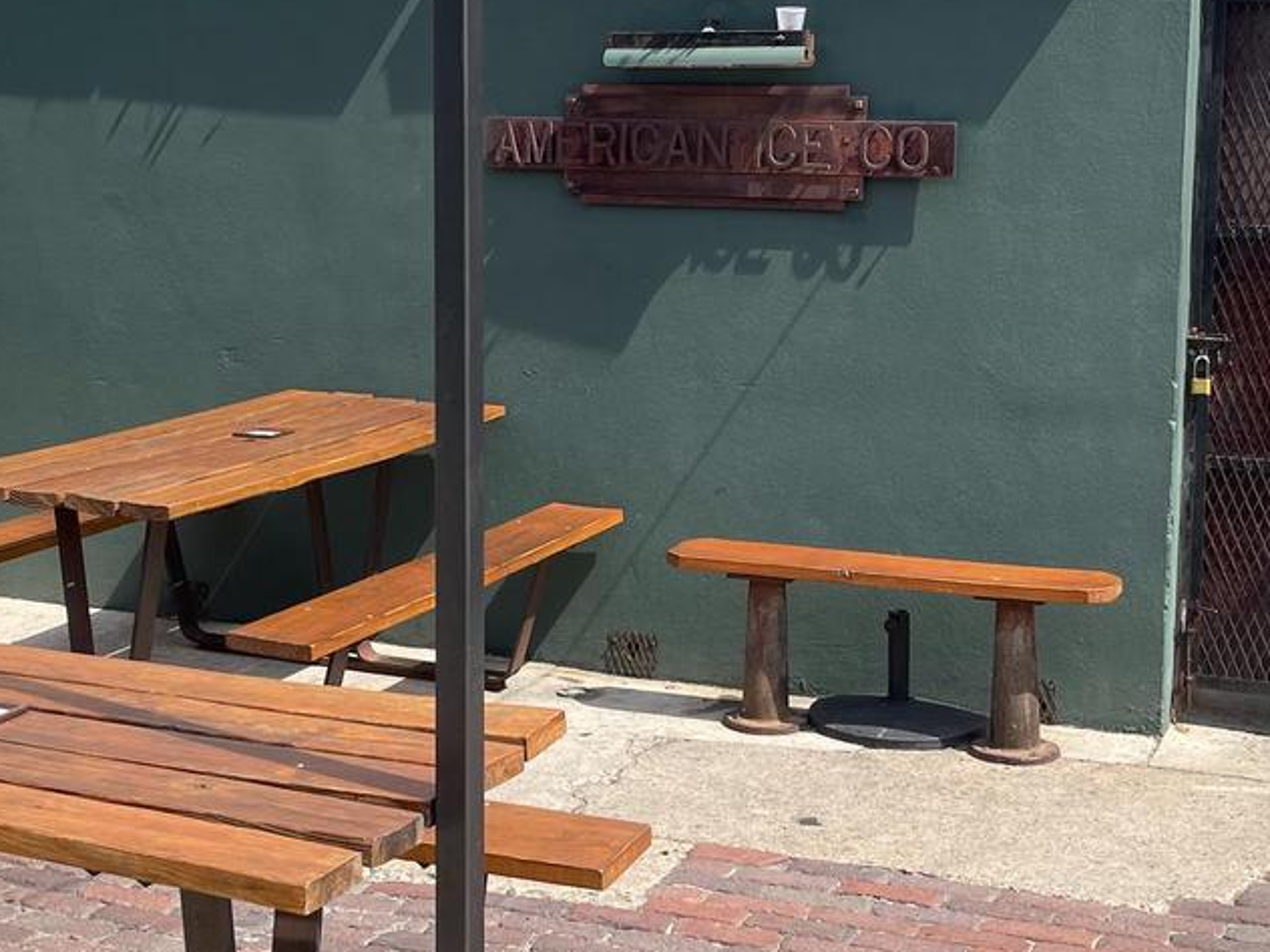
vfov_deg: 25.5
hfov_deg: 33.7
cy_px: 283
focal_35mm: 57
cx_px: 537
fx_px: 2091
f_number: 1.6
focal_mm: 5.1
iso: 32
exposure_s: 1/2857
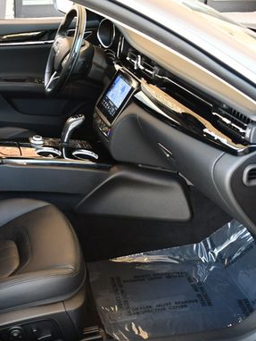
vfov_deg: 33.2
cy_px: 176
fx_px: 571
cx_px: 65
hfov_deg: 25.0
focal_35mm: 58
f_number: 3.5
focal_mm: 18
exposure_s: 1/125
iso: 900
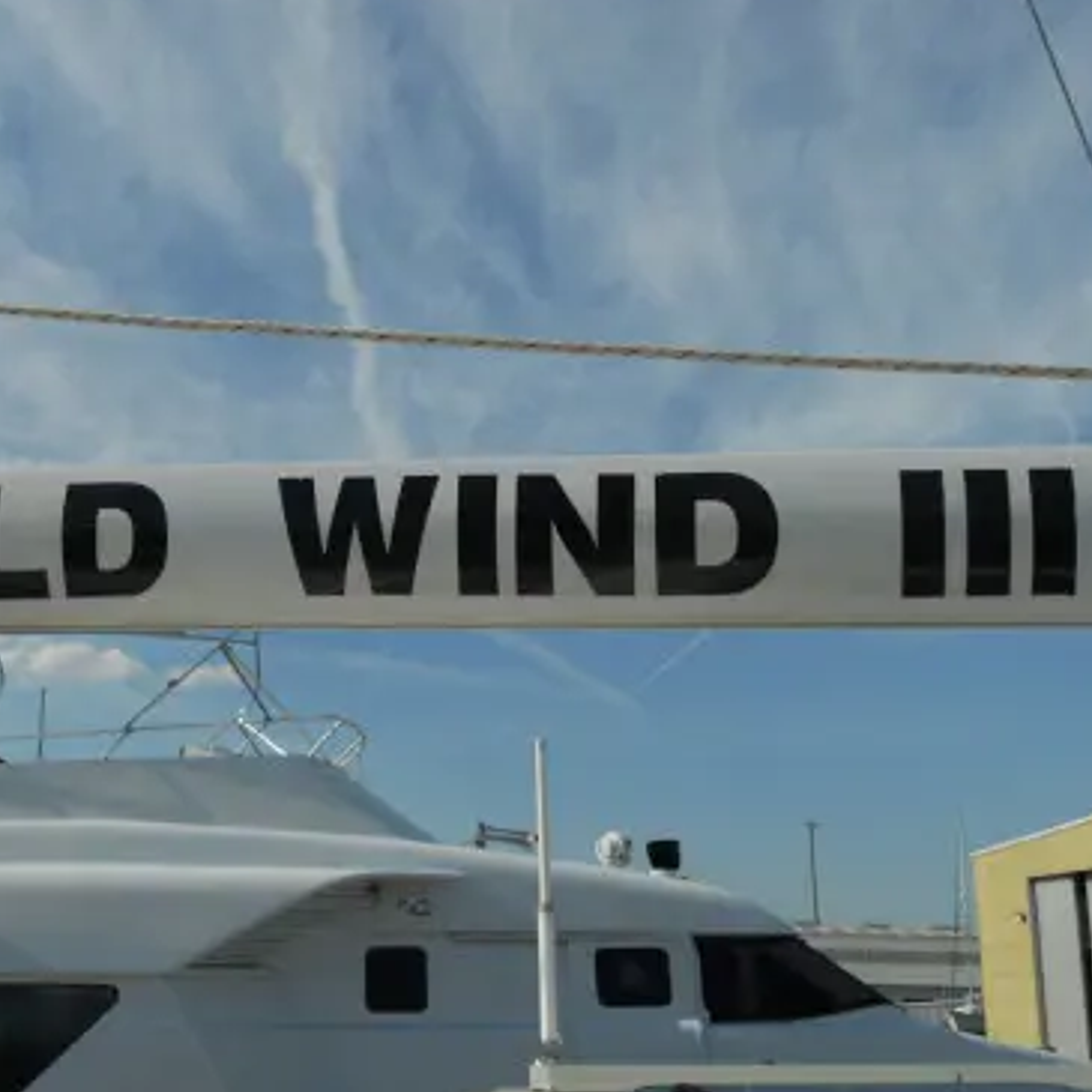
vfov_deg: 36.8
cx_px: 377
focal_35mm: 46
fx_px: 1642
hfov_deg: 36.5
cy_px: 540
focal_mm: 6.9
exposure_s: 1/1250
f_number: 3.9
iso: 80
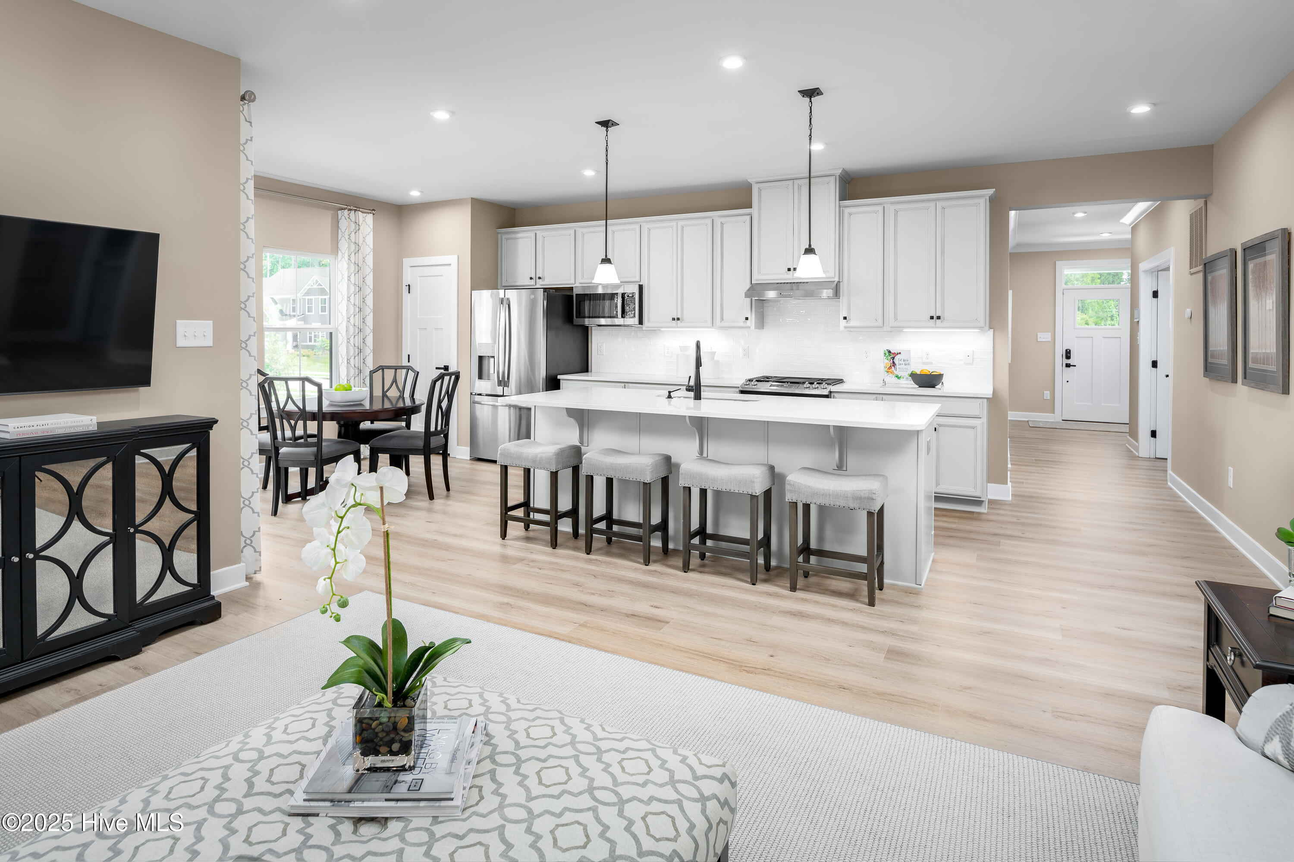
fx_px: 683
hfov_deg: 86.9
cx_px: 647
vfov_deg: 64.6
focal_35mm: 19
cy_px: 431
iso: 320
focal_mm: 19
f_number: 7.1
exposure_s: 1/200
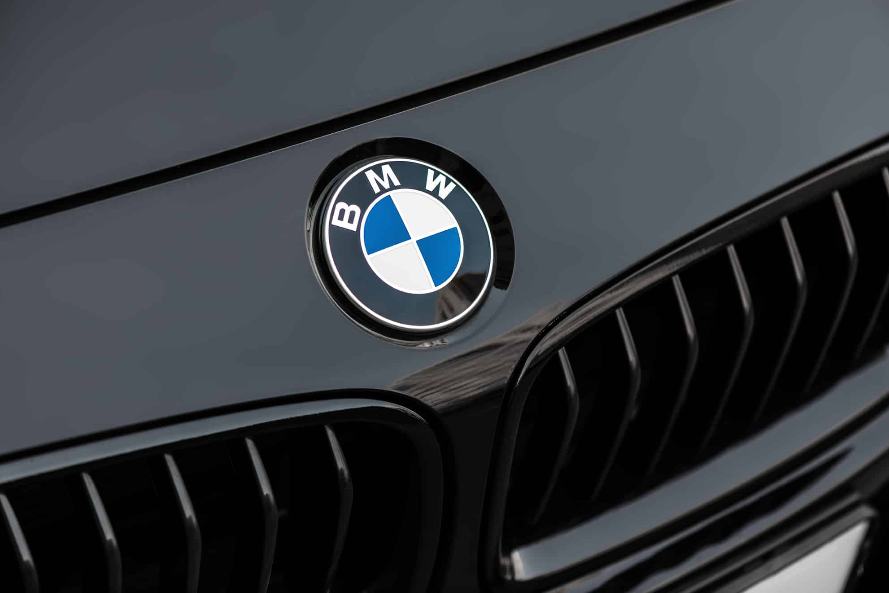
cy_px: 296
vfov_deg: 12.9
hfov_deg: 19.3
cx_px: 444
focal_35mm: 106
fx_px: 2617
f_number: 4
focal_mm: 105
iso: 160
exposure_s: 1/250
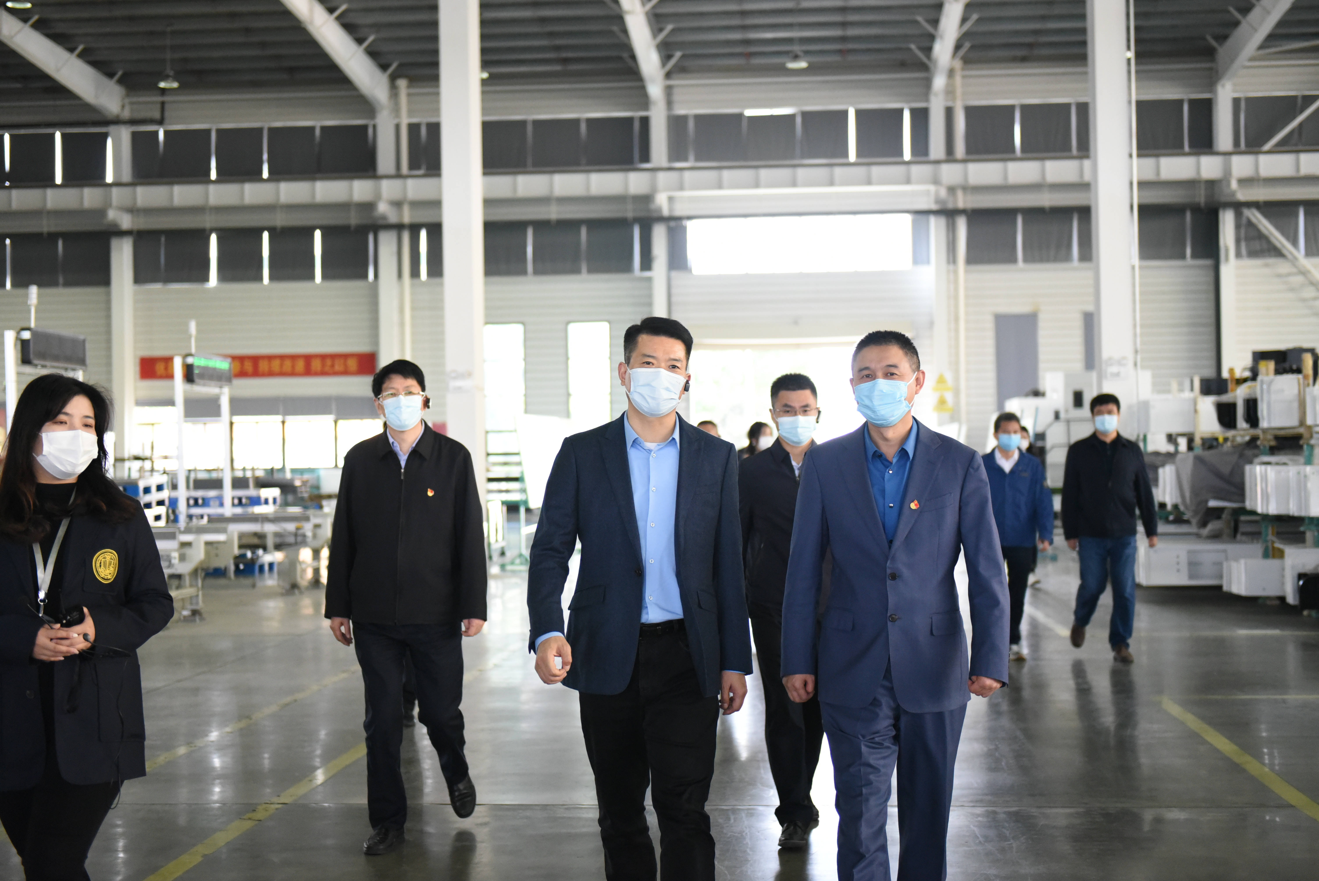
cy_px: 440
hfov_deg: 39.6
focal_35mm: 50
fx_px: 1833
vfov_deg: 27.0
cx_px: 660
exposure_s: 1/640
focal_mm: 50
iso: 4500
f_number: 2.8
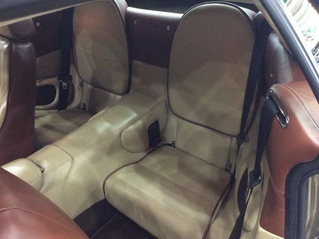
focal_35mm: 32
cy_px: 120
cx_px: 160
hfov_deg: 56.9
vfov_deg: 44.1
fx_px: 294
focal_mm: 3.3
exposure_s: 1/24
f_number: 2.4
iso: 320
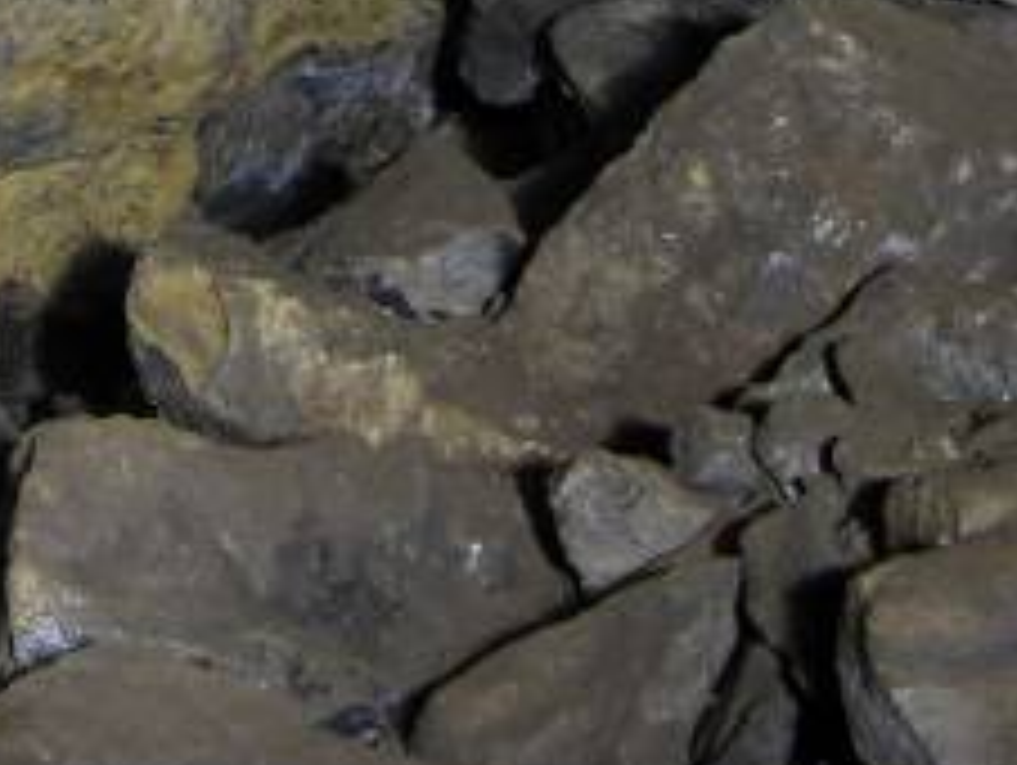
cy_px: -554
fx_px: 4059
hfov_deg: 13.5
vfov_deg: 10.2
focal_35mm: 138
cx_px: -490
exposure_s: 8
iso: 80
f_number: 3.5
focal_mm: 6.6
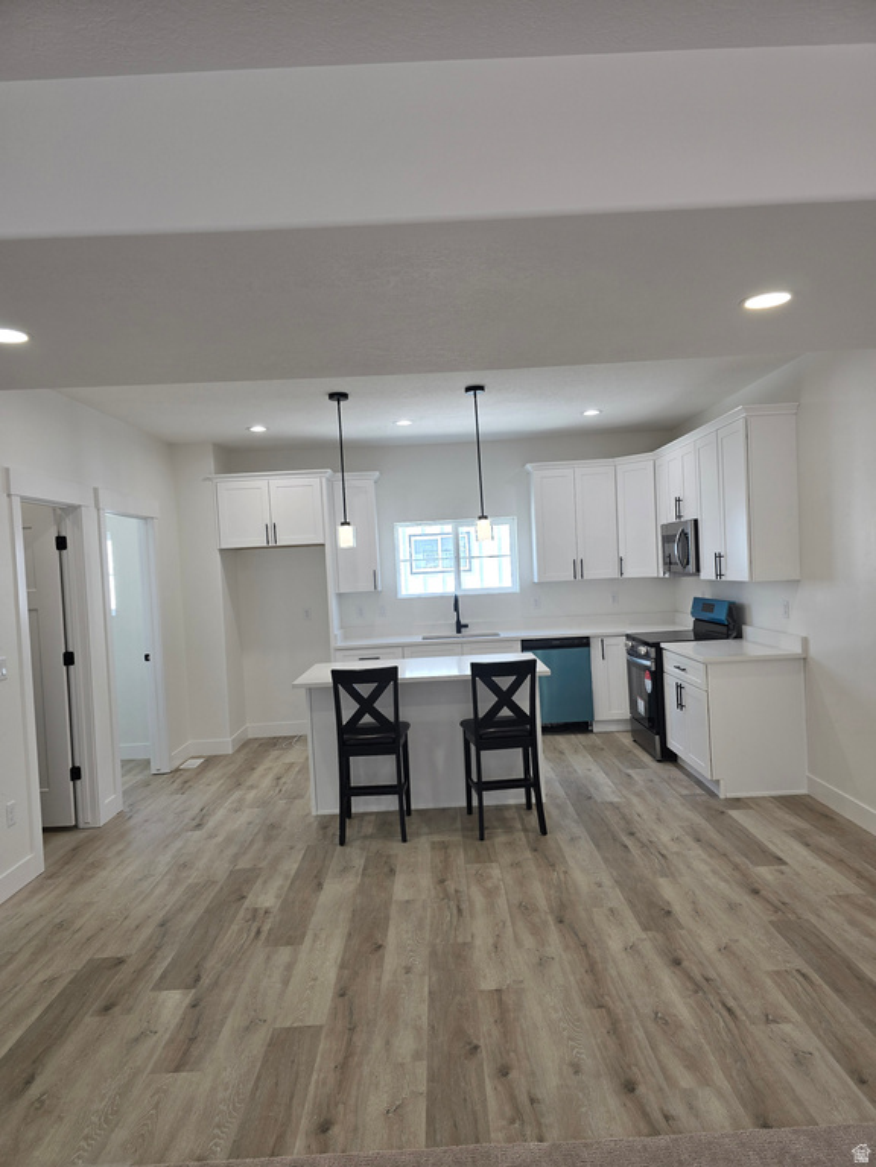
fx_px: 776
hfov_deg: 58.9
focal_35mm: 23
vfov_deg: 73.9
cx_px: 438
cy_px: 584
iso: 50
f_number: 1.7
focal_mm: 6.3
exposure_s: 1/120
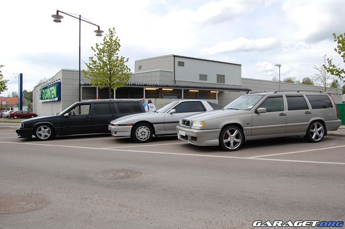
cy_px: 114
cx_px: 172
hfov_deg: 67.4
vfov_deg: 47.9
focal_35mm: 27
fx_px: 259
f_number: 8
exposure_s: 1/250
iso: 200
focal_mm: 18
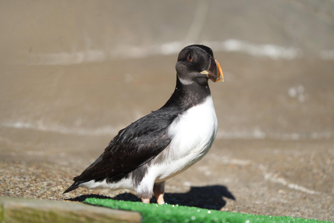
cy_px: 112
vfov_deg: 2.8
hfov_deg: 4.1
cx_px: 167
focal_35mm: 500
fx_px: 4642
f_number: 6.3
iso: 125
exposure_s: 1/400
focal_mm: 500
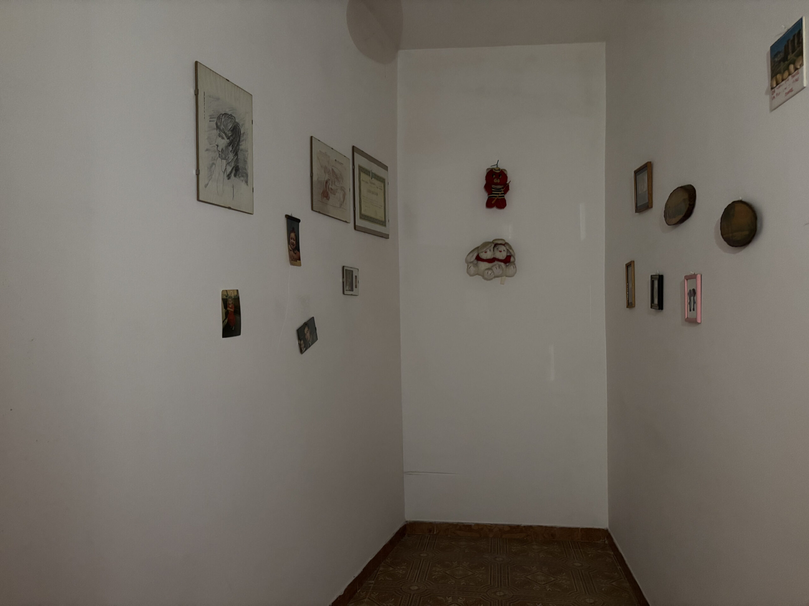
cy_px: 303
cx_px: 404
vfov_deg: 53.1
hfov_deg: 67.3
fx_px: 608
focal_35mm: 26
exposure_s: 1/30
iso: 800
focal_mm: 5.96
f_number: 1.6
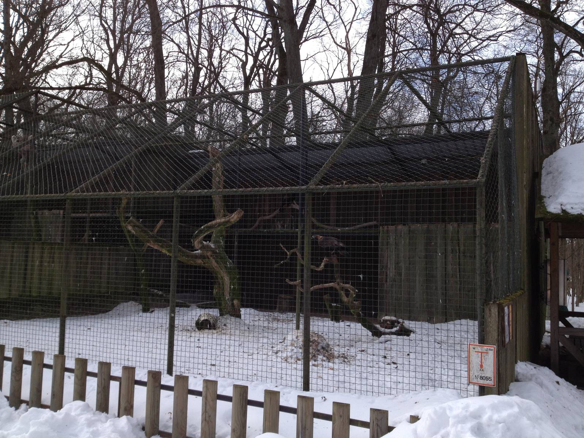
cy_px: 219
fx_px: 590
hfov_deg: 52.6
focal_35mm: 35
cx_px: 292
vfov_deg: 40.7
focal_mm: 4.28
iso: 50
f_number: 2.4
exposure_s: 1/836
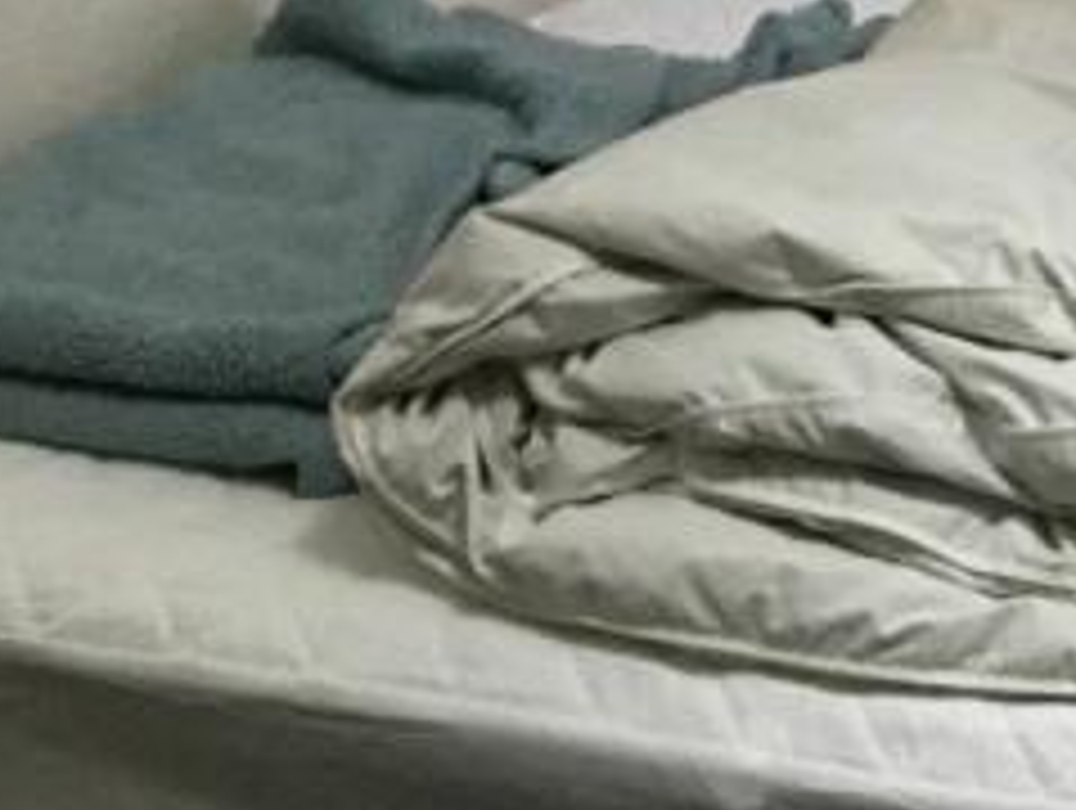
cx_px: 2017
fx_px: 3860
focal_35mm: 124
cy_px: -724
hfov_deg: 13.9
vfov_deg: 11.1
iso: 125
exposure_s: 1/33
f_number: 2.2
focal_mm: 4.15
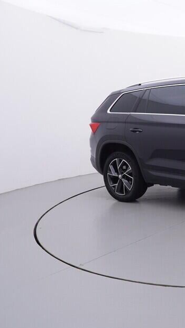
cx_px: 240
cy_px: 153
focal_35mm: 39
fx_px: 338
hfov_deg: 26.1
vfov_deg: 51.7
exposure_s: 1/80
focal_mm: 15
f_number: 5
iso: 200
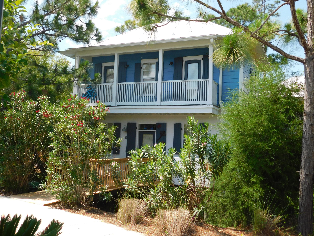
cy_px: 118
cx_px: 157
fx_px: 327
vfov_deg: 39.7
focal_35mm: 36
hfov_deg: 51.4
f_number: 3.5
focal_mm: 6.3
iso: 125
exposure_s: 1/640
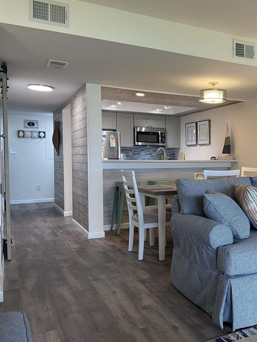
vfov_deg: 52.6
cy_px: 172
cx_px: 216
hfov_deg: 38.7
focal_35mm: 35
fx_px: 346
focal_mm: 4.25
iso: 80
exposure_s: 1/60
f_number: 1.8
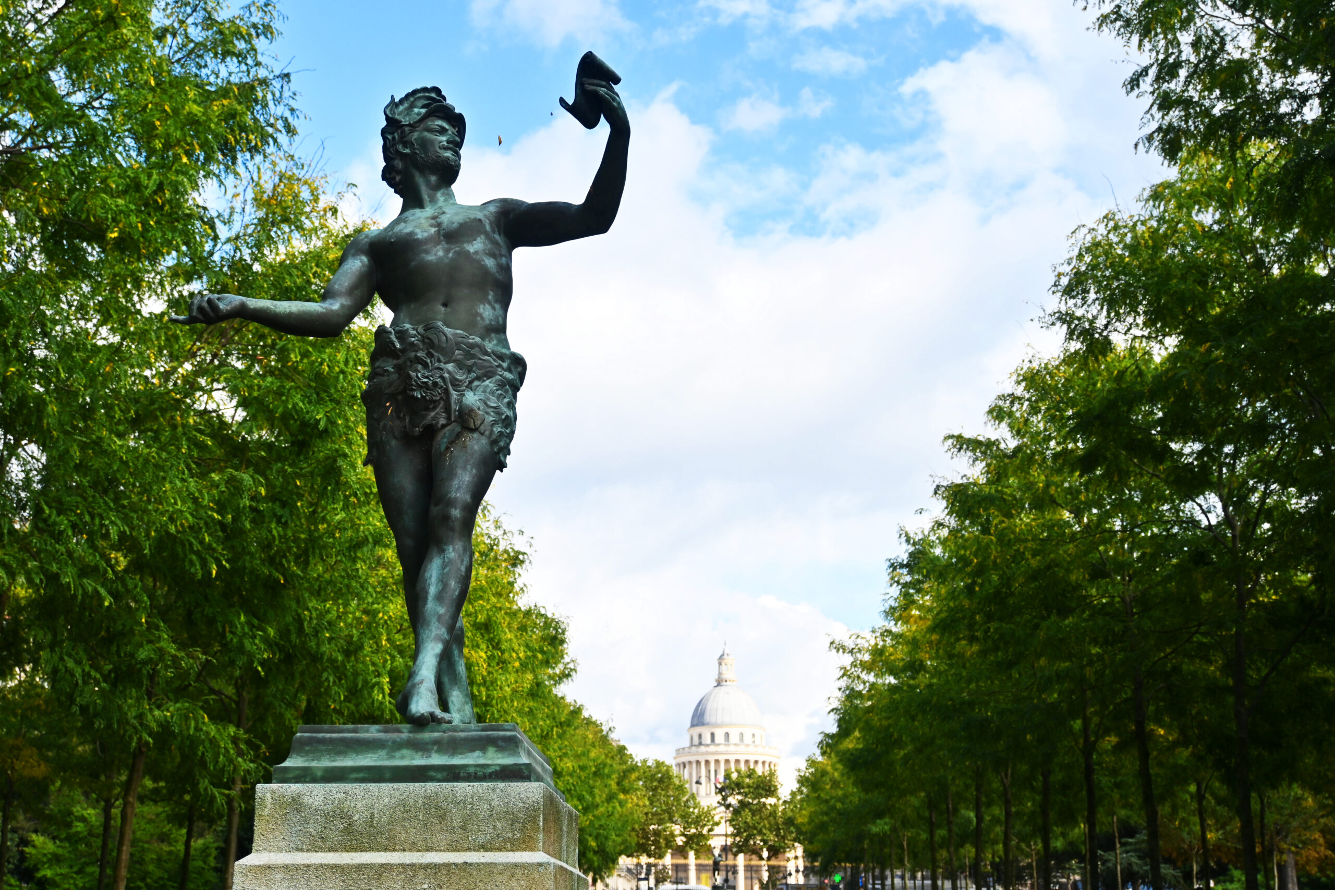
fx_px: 1697
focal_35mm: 46
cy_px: 445
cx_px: 668
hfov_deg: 43.0
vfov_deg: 29.4
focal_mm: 30.5
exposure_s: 1/500
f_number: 4.8
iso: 100
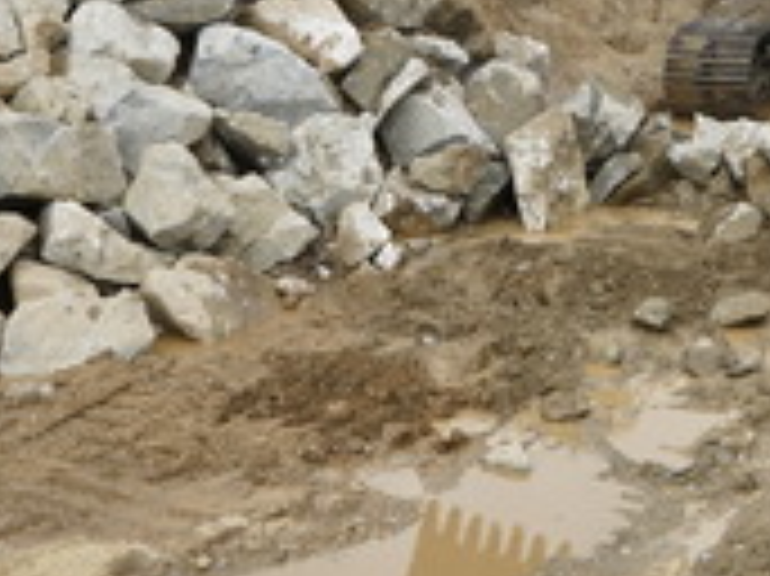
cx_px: 716
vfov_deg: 15.4
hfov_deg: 21.2
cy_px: -238
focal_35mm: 90
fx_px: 2001
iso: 100
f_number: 14
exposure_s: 1/50
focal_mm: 28
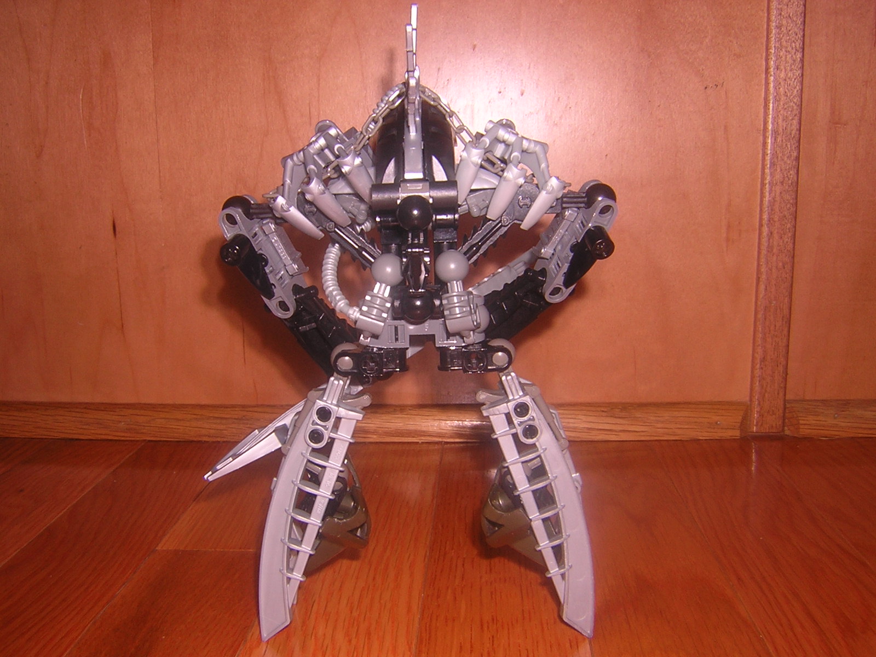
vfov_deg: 39.7
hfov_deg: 51.4
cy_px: 328
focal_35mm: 36
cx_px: 438
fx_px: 911
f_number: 5.2
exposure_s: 1/60.1
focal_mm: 4.7
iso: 100
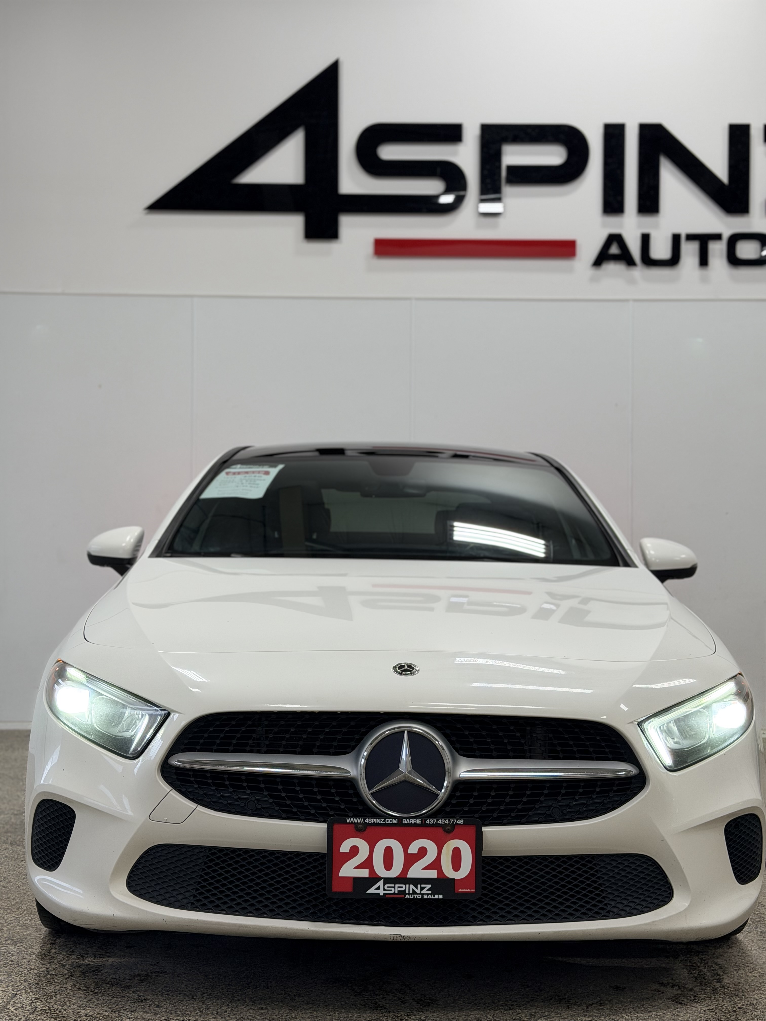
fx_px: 1416
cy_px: 510
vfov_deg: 39.7
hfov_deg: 30.3
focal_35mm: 48
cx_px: 383
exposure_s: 1/264
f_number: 1.78
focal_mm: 6.76
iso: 100
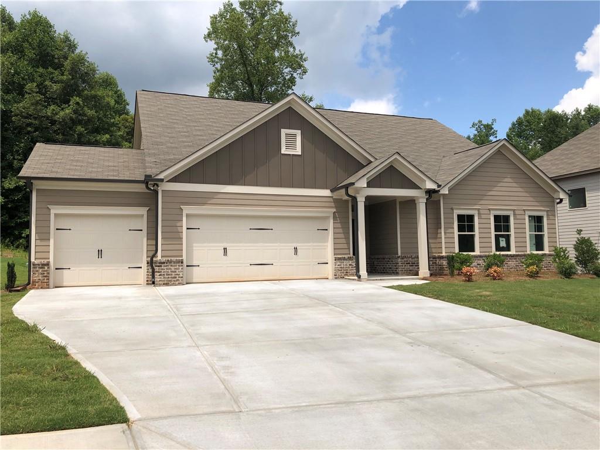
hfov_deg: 63.4
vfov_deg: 49.7
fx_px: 485
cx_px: 300
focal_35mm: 28
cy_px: 225
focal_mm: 3.99
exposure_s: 1/2000
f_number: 1.8
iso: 20
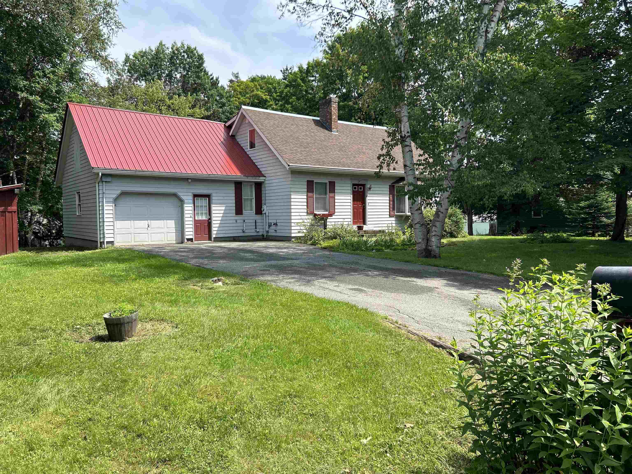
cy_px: 237
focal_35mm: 26
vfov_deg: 53.1
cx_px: 316
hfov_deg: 67.3
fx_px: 475
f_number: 1.5
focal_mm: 5.7
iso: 50
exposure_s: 1/1901
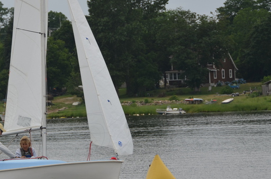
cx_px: 34
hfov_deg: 6.1
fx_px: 2524
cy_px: 34
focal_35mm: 336
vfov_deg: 4.1
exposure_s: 1/250
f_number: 8
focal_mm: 112
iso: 140
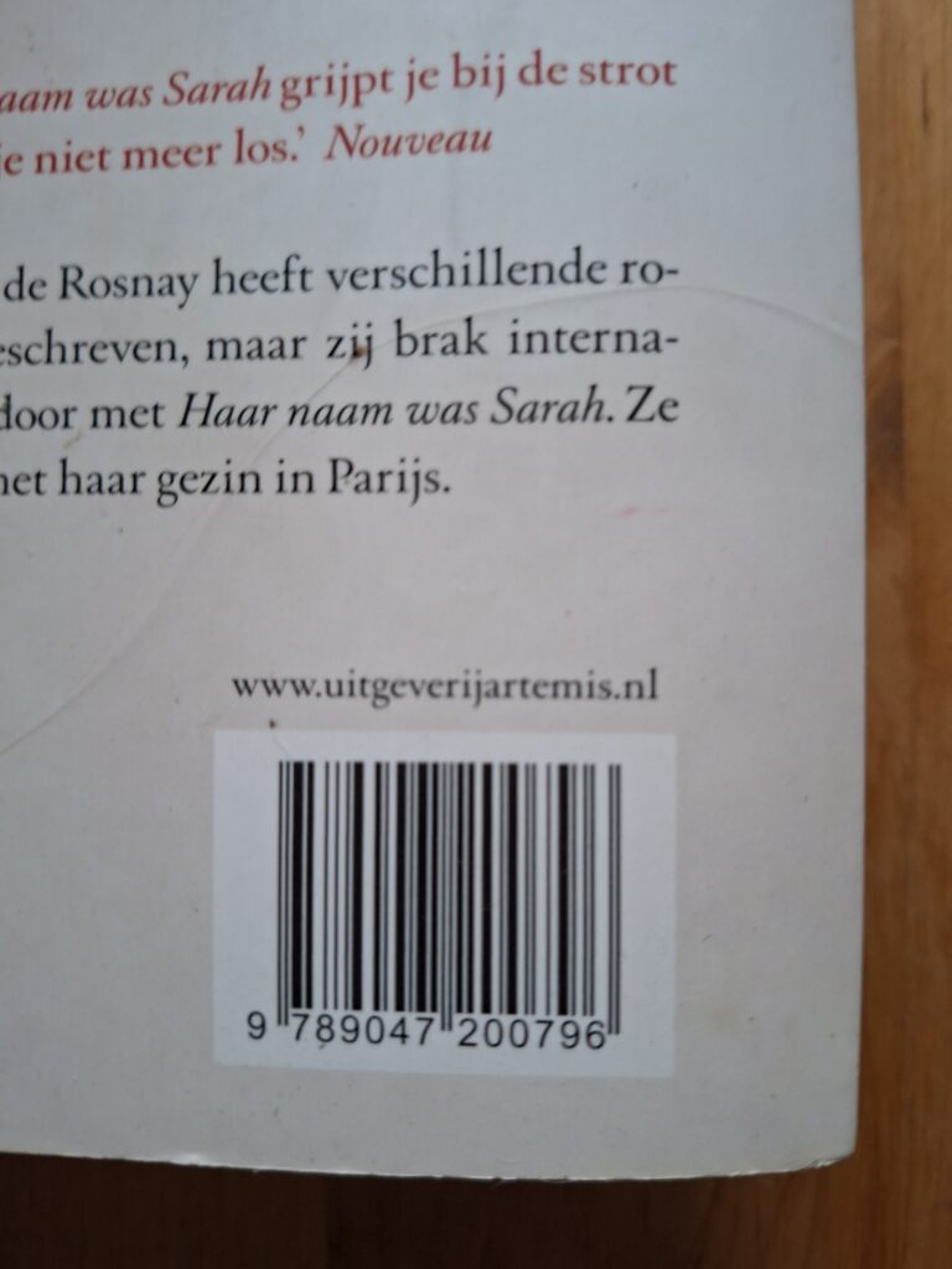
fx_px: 843
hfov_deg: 58.9
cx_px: 476
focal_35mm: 23
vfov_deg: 73.9
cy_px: 634
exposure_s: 1/33
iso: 400
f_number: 1.8
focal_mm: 5.54
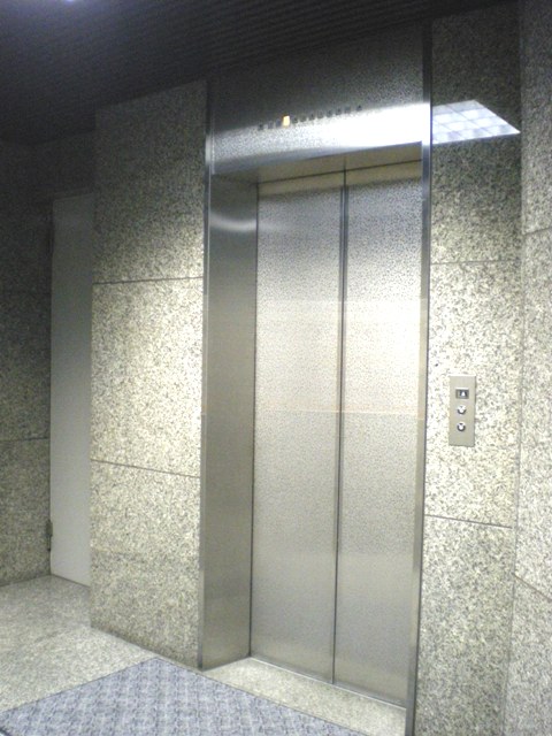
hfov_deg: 39.7
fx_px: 765
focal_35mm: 36
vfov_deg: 51.4
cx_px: 276
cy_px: 368
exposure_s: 1/10
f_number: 3.1
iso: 800
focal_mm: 6.3
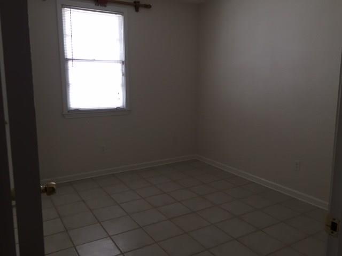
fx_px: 287
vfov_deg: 48.2
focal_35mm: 29
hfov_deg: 61.7
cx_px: 171
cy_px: 128
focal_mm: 4.15
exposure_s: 1/30
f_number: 2.2
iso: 64
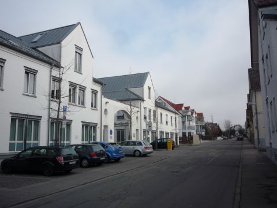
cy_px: 104
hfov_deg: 56.8
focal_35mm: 32
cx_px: 138
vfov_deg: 44.2
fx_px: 256
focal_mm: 5.2
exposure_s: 1/400
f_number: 5
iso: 100
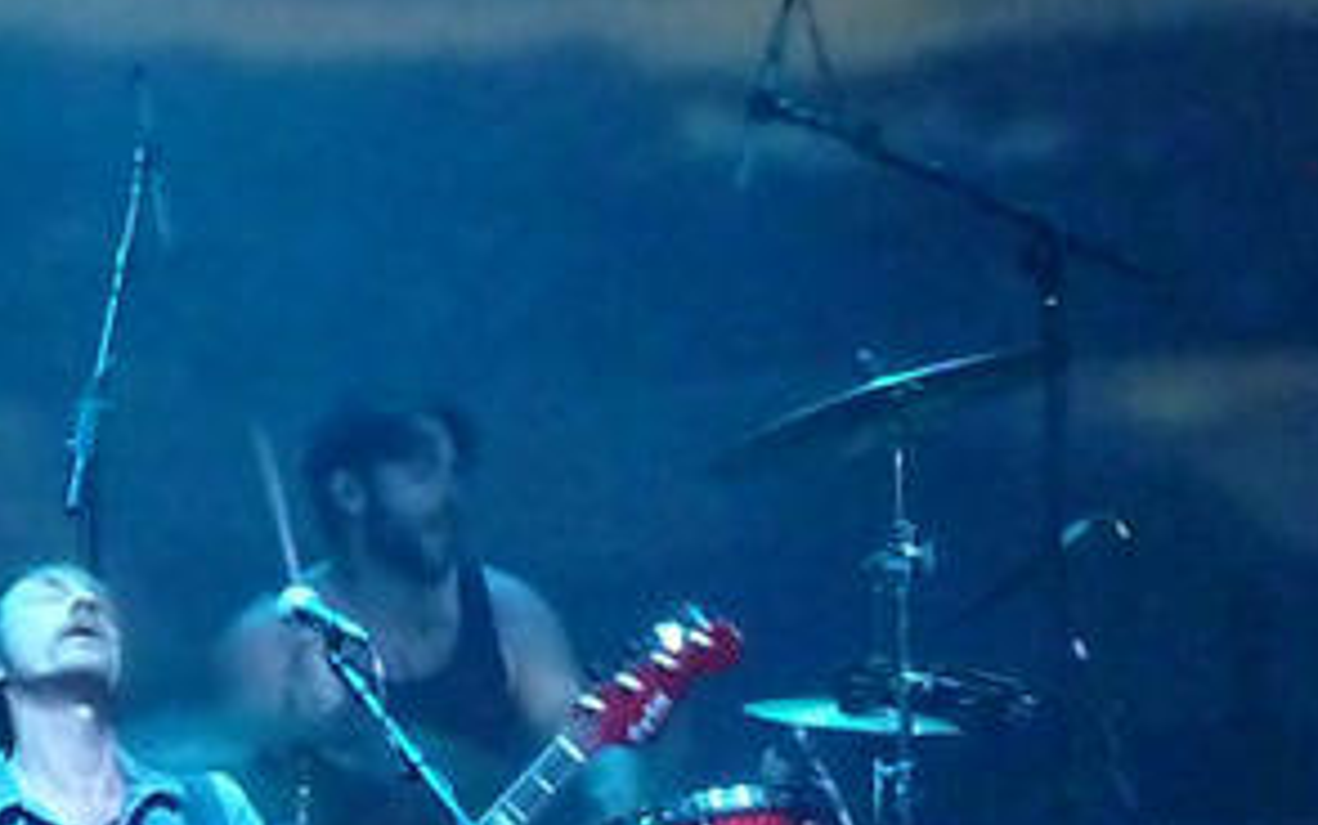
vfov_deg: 2.1
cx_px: 170
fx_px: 22063
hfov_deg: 3.4
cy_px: 1058
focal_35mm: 614
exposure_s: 1/13
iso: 3200
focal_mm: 47.7
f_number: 5.6
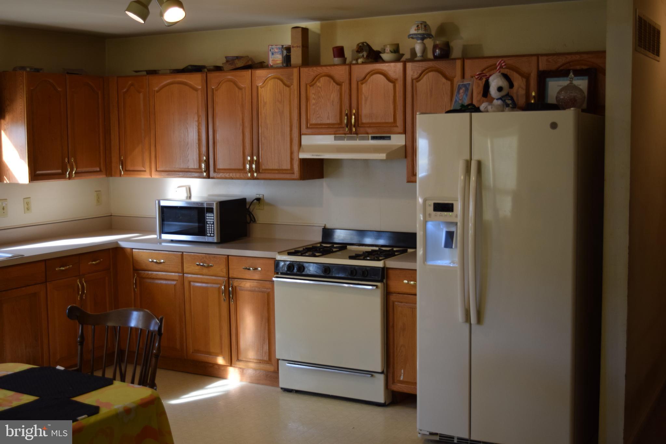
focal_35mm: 46
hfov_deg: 42.3
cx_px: 333
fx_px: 860
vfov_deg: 28.9
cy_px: 222
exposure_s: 1/60
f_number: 4.2
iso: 500
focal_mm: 31
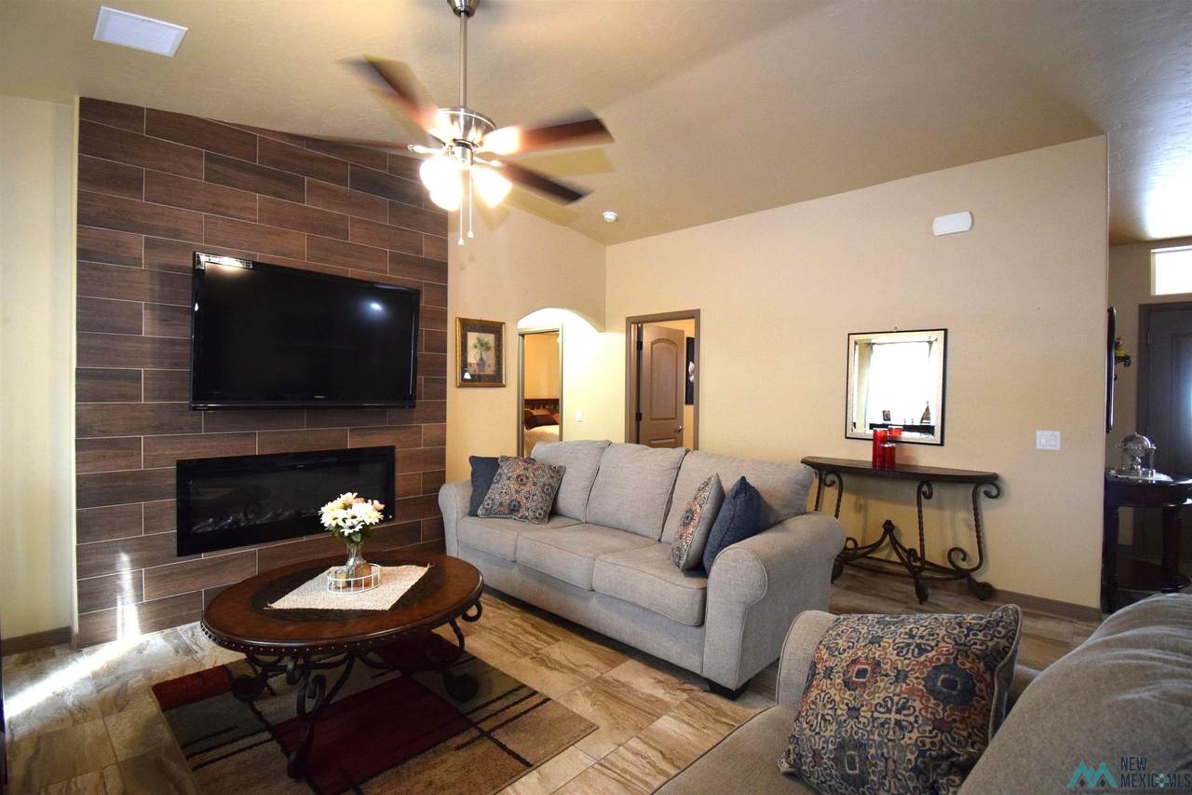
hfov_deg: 95.0
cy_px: 398
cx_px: 596
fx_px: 546
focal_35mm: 16
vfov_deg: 72.0
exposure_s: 1/60
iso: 1800
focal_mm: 11
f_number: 4.8
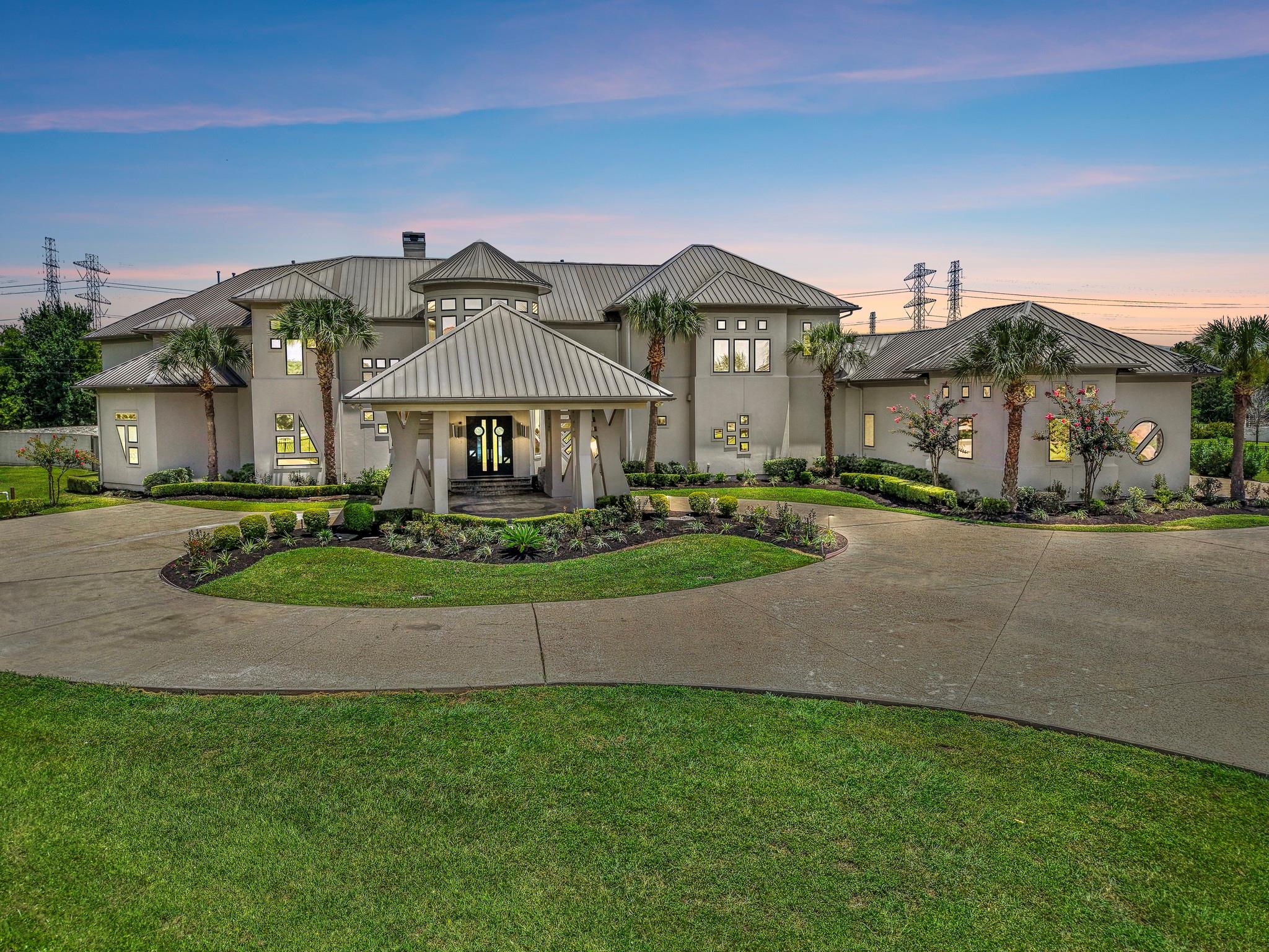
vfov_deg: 56.8
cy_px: 476
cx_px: 634
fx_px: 880
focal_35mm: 24
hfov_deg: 71.6
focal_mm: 8.67
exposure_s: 1/3200
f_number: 1.8
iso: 120
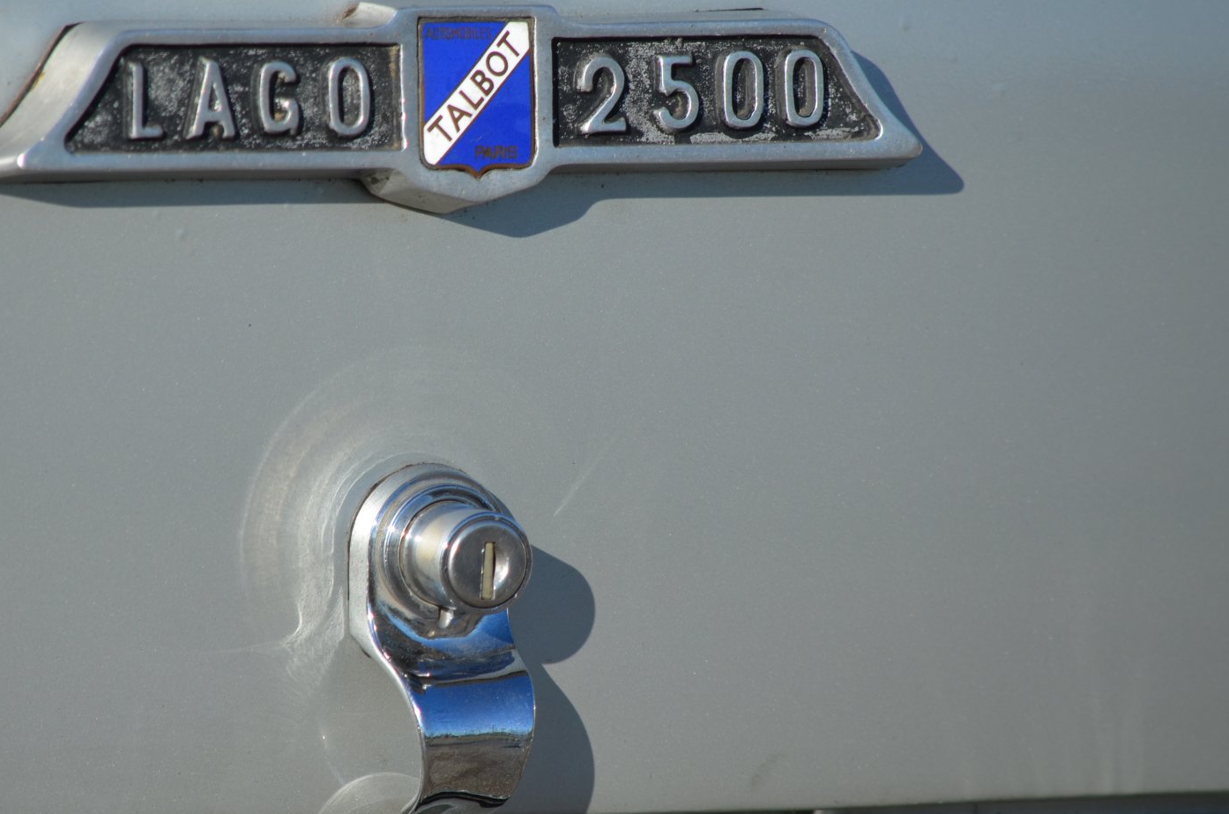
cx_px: 473
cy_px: 412
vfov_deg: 2.4
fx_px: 19792
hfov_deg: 3.6
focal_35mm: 581
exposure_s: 1/750
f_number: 6.7
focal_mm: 300
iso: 200
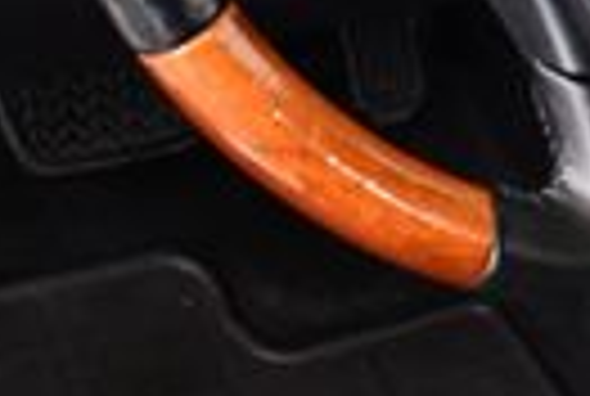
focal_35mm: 176
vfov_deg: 7.6
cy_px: -351
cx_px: 757
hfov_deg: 11.4
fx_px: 2891
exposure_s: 1/80
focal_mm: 18
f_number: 3.5
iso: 3200
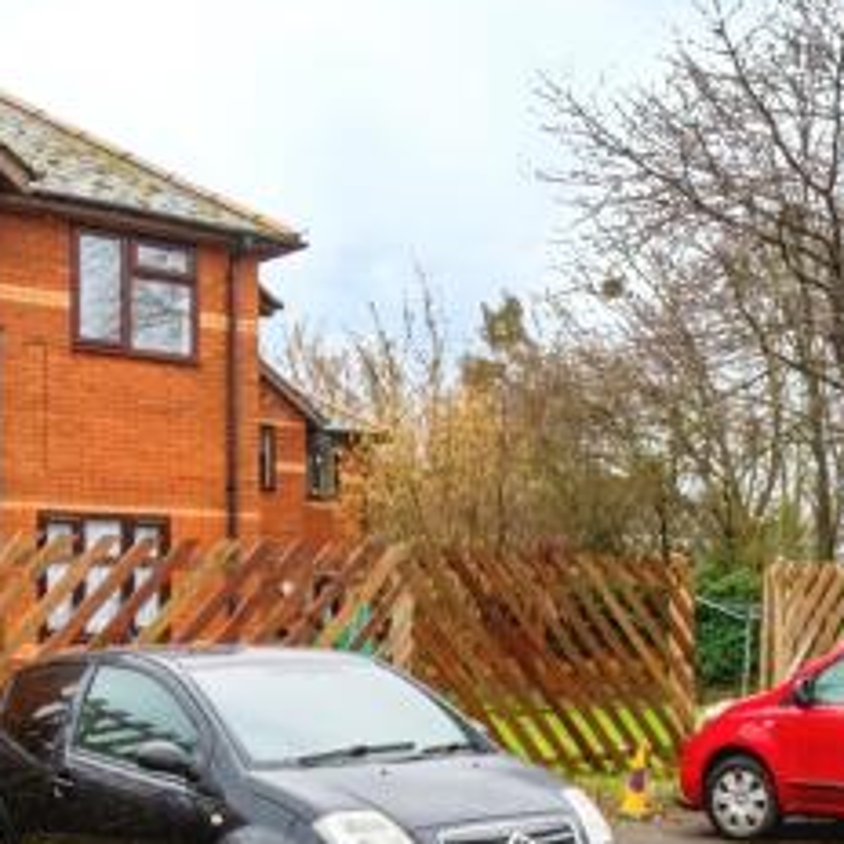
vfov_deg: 16.4
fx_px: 2896
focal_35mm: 105
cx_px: 720
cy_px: 729
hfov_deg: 16.4
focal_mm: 19
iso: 400
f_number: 7.1
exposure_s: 1/30
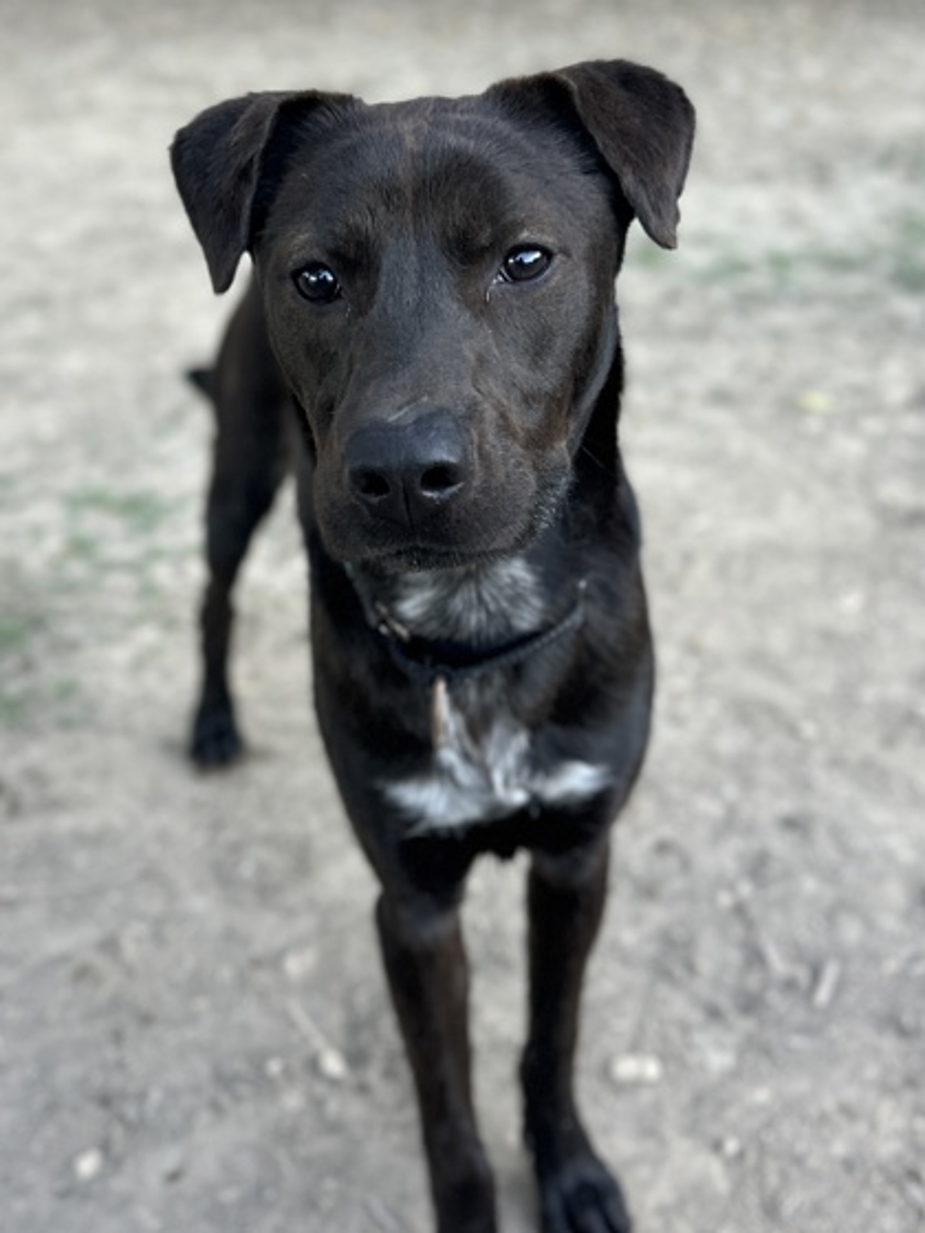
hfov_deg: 53.1
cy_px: 616
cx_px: 462
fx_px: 926
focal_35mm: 26
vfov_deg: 67.3
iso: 80
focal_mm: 5.7
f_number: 1.5
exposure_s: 1/121
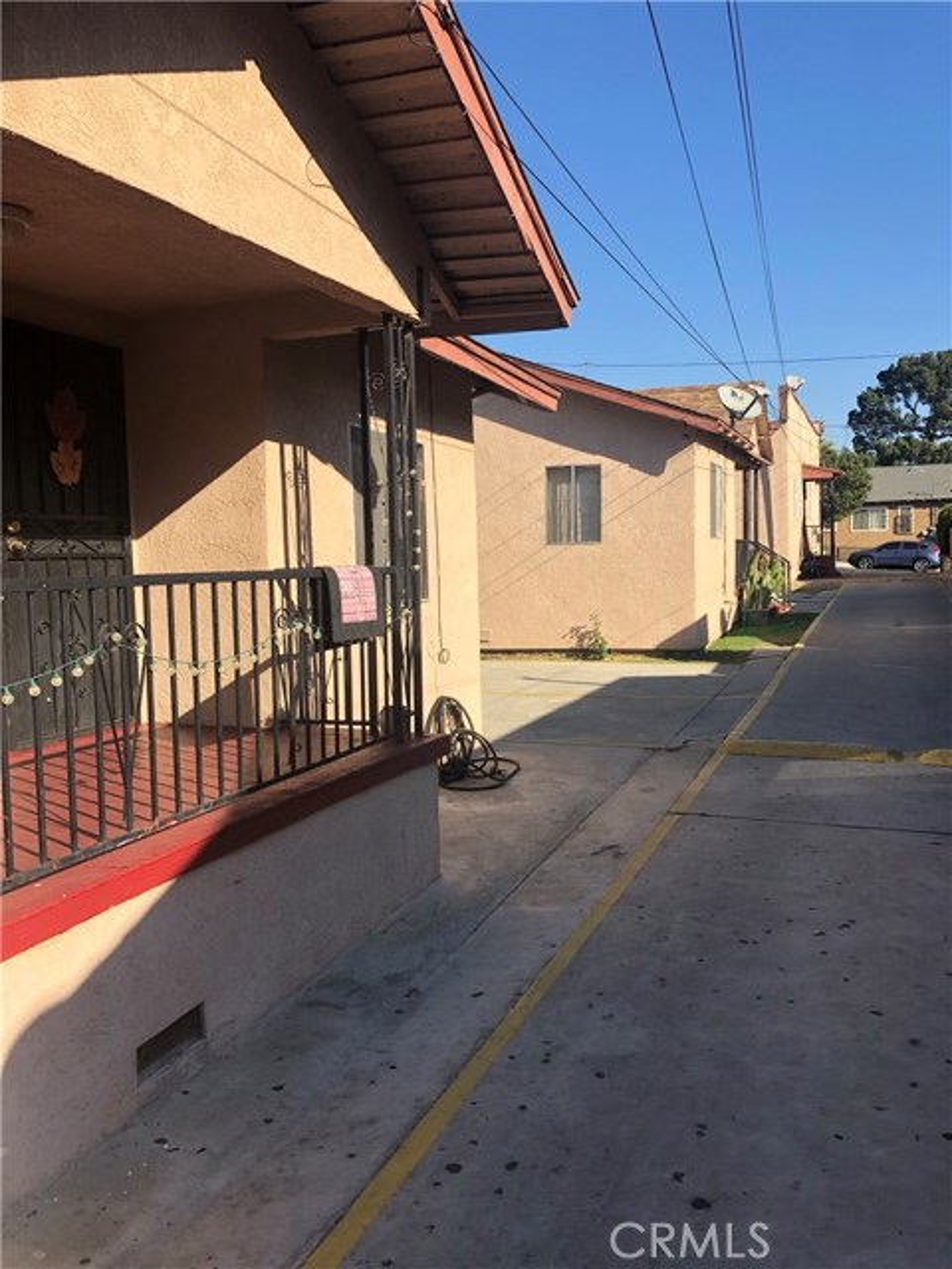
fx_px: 1027
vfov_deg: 63.4
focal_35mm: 28
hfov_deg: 49.7
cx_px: 476
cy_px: 634
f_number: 1.8
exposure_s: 1/1473
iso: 20
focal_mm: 4
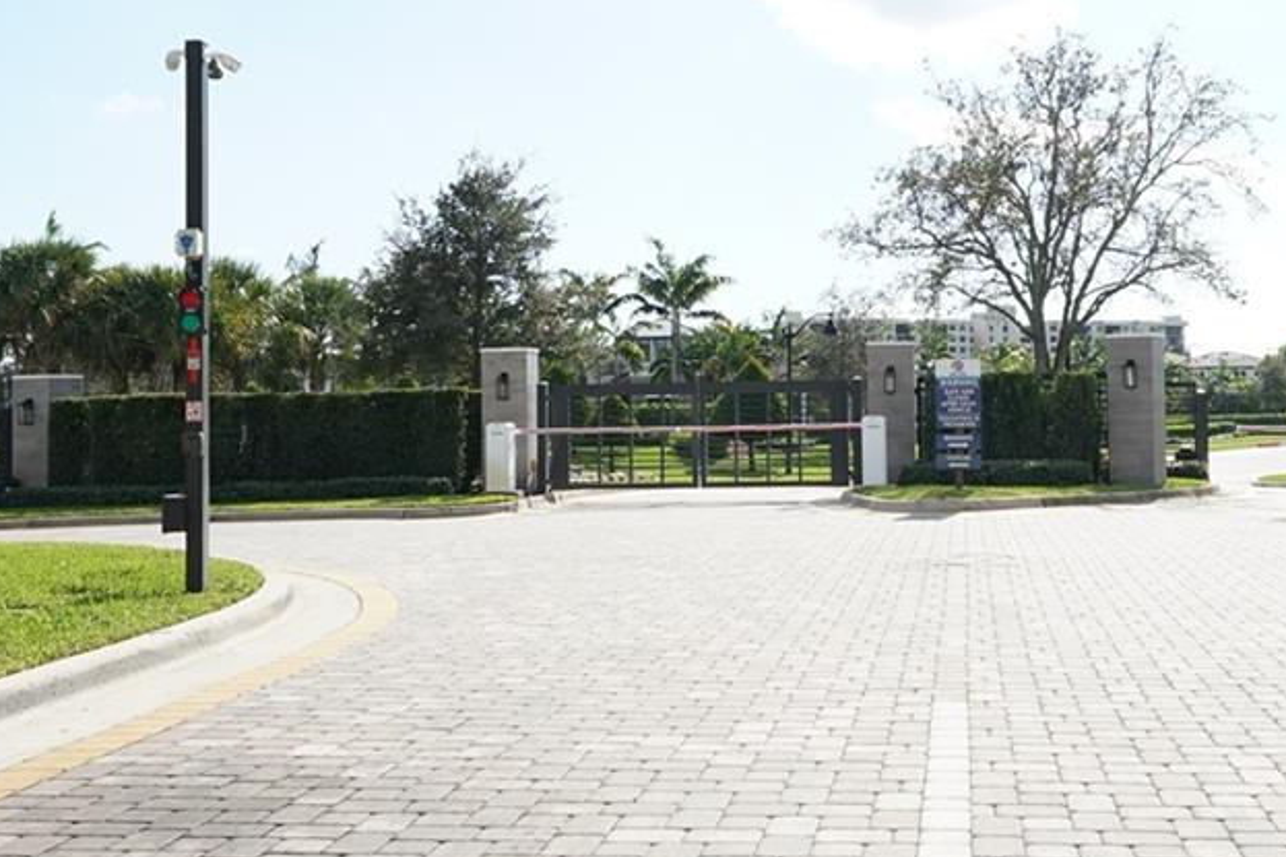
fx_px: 1643
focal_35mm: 46
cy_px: 315
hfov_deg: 41.6
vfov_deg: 29.1
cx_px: 947
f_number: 7.1
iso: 640
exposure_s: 1/1600
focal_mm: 14
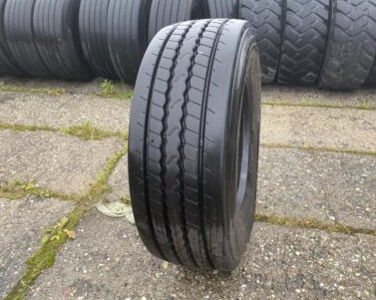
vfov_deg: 49.9
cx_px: 190
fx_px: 322
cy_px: 149
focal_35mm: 29
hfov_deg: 60.5
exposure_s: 1/121
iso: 125
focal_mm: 4.25
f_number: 1.8
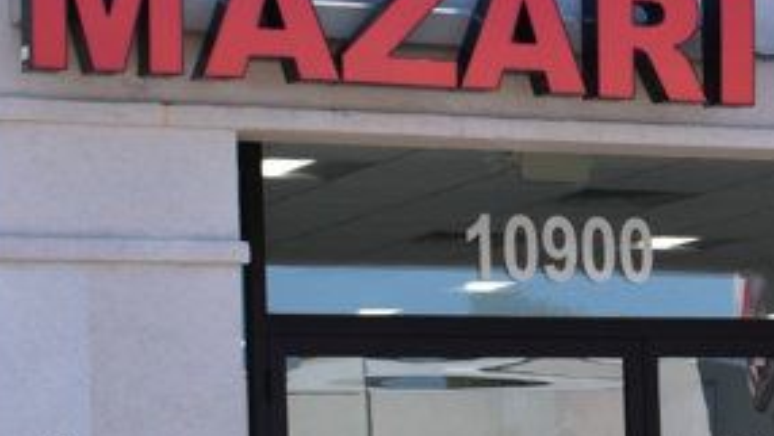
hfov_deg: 13.6
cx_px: 1009
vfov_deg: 7.9
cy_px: 509
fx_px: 3118
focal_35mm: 152
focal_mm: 27
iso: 400
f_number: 10
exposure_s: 1/250
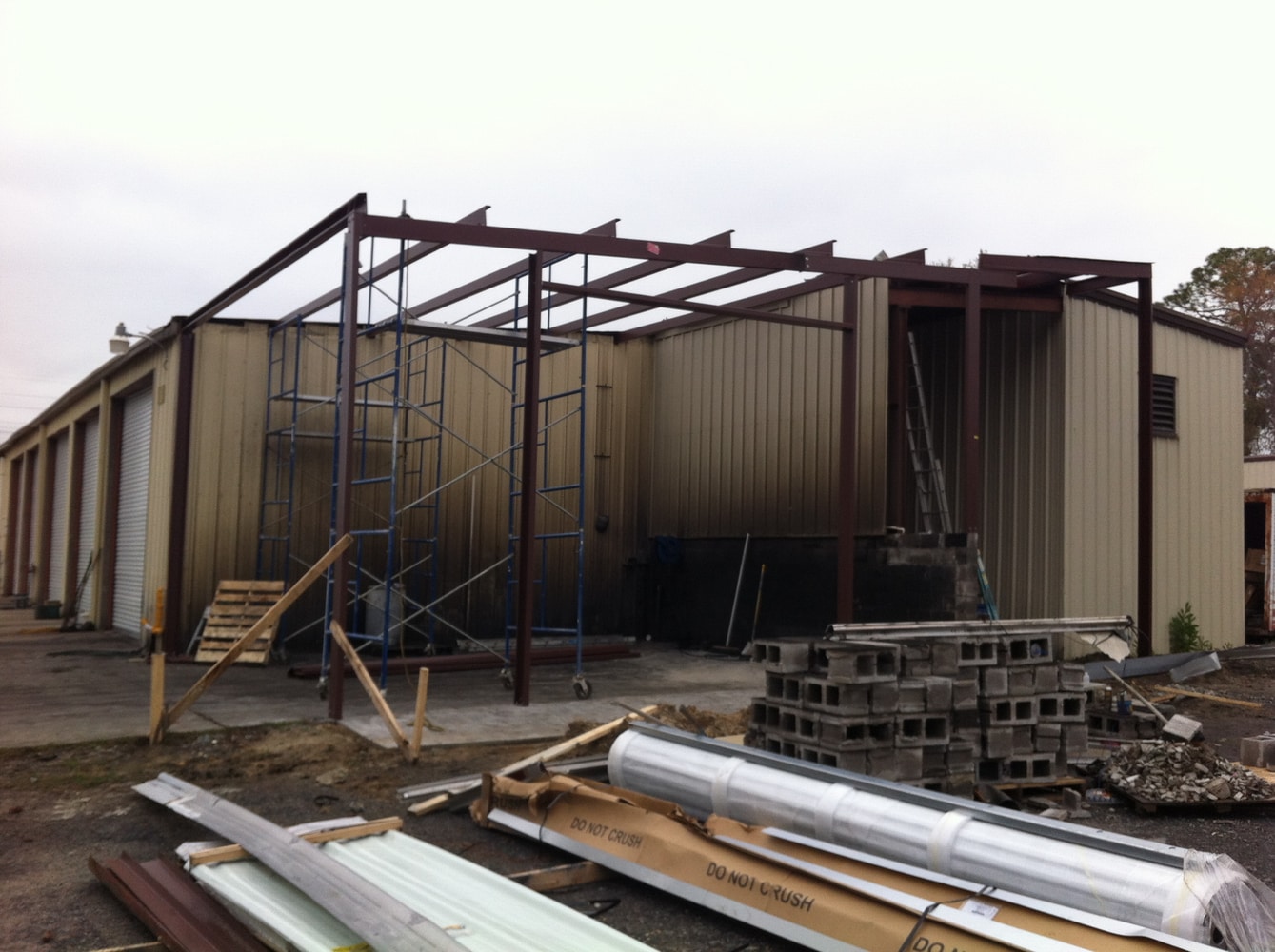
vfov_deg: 40.6
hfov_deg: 52.7
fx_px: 1287
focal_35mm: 35
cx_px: 638
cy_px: 476
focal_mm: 3.85
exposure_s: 1/359
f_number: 2.8
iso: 80
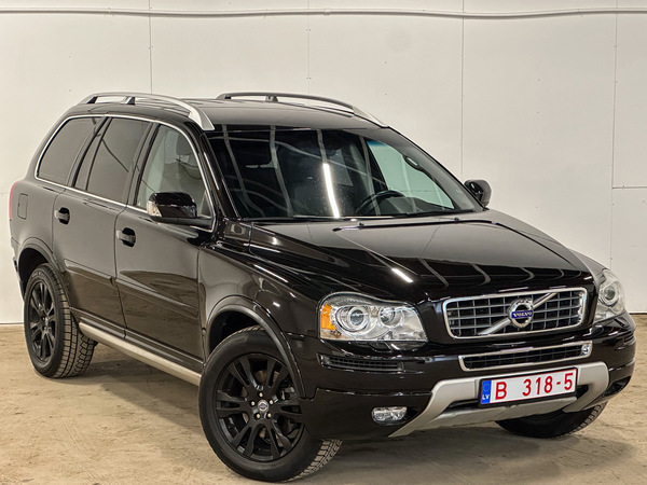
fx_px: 1439
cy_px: 242
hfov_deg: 25.3
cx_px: 324
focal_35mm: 77
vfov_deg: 19.1
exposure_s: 1/50
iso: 400
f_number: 2.8
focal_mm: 9
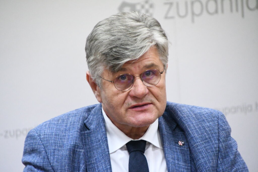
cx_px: 129
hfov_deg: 4.6
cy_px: 86
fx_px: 3225
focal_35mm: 450
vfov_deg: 3.1
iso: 16000
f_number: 6.3
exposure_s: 1/500
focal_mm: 300
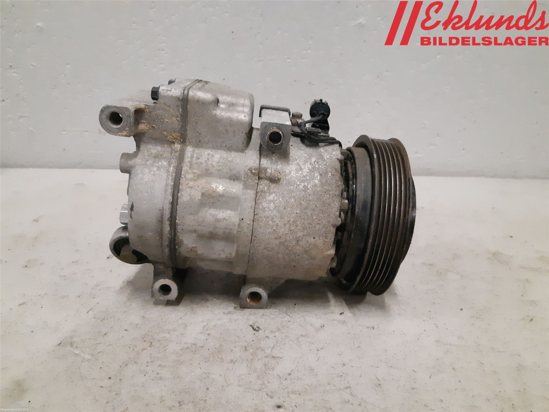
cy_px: 206
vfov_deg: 53.1
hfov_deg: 67.3
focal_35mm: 26
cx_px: 274
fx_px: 412
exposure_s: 1/206
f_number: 1.7
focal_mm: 3.93
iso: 800
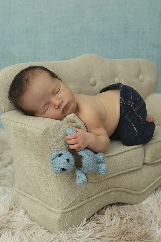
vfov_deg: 37.9
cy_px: 121
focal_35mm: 52
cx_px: 80
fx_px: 352
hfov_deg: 25.8
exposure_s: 1/250
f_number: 4
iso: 500
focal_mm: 35
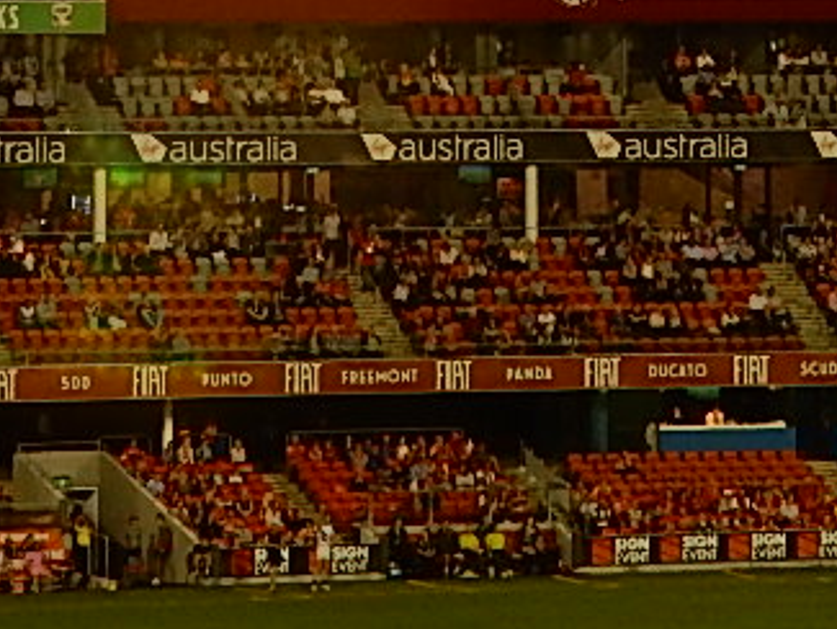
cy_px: -642
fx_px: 6071
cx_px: 536
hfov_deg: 7.9
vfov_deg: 5.8
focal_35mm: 251
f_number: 4.5
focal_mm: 9
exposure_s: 1/50
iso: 125
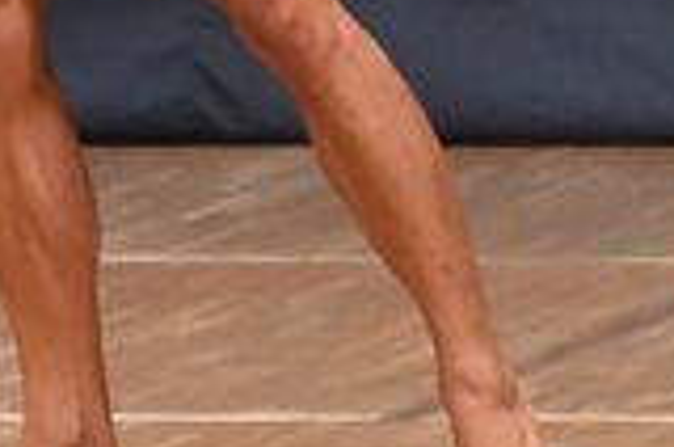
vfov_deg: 1.0
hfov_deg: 1.5
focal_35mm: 1382
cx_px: -61
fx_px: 25822
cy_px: -329
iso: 6400
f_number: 5.6
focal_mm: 190
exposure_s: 1/400
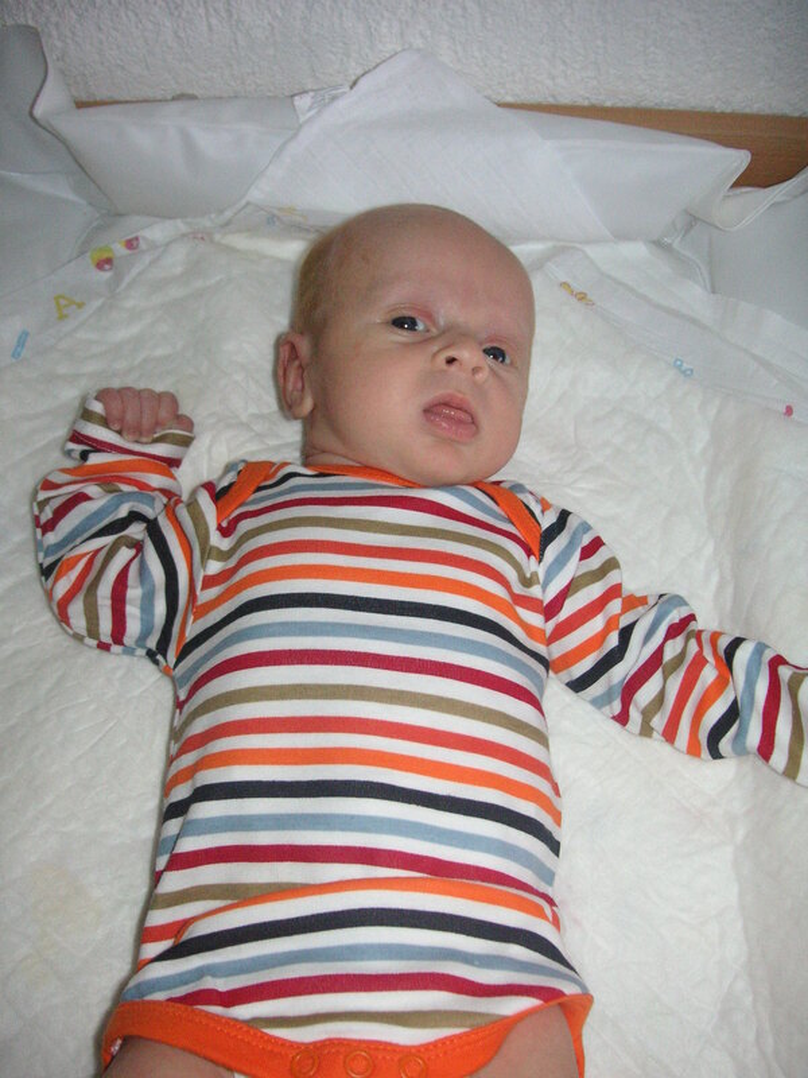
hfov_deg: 38.7
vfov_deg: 50.1
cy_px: 539
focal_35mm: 37
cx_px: 404
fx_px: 1152
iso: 160
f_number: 2.8
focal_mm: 6.1
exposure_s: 1/45
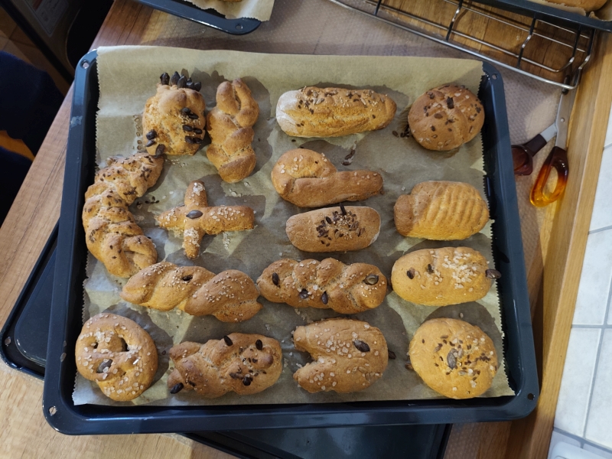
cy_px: 230
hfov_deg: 73.9
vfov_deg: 58.9
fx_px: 407
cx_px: 306
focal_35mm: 23
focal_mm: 6.19
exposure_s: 1/25
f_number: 1.65
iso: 3200
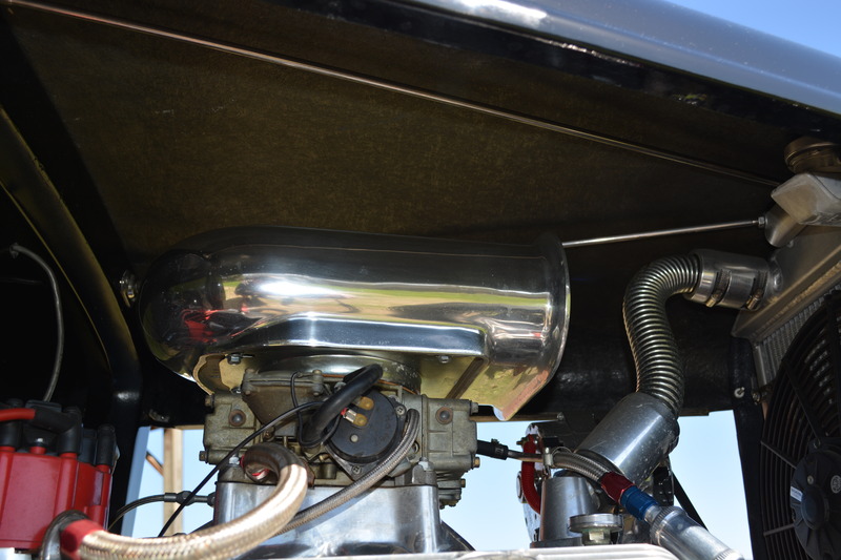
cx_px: 420
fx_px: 771
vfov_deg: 40.0
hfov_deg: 57.2
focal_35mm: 33
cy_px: 280
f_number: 5.6
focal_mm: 22
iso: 100
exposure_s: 1/200
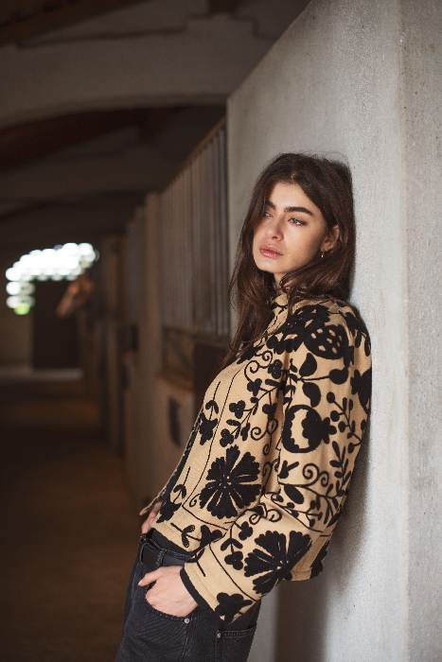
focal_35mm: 50
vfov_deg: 39.6
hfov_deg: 27.0
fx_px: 920
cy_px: 331
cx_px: 221
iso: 320
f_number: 2.5
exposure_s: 1/125
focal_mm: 50
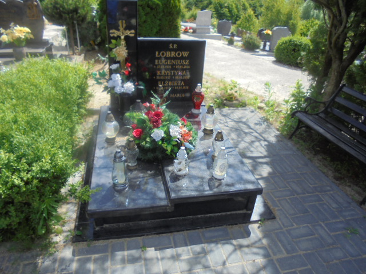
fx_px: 275
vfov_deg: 53.1
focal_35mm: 26
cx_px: 183
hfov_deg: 67.3
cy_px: 137
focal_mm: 4.6
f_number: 3.5
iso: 100
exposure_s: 1/800
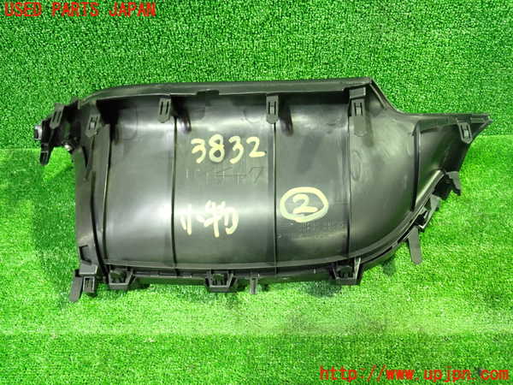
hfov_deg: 60.0
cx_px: 256
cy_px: 192
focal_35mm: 30
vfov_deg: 46.8
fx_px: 445
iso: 800
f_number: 2.3
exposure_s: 1/15
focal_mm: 5.4
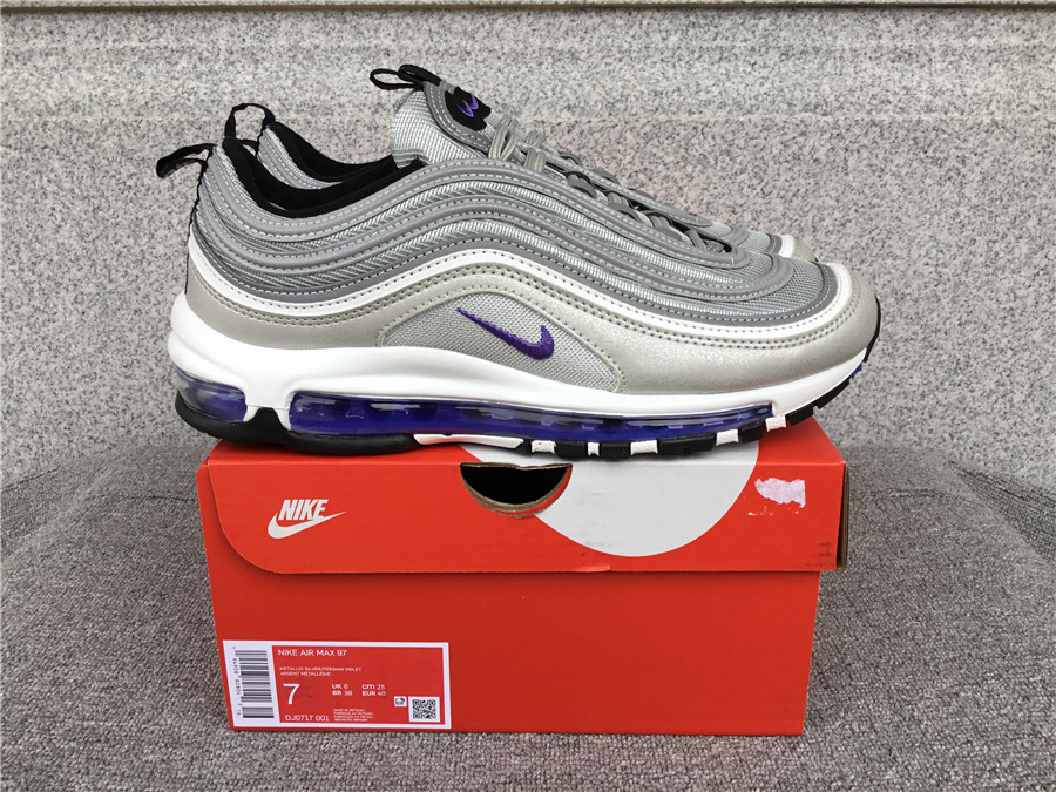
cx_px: 528
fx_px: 946
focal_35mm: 31
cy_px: 396
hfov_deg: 58.4
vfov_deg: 45.4
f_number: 2.4
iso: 25
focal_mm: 3.3
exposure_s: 1/161
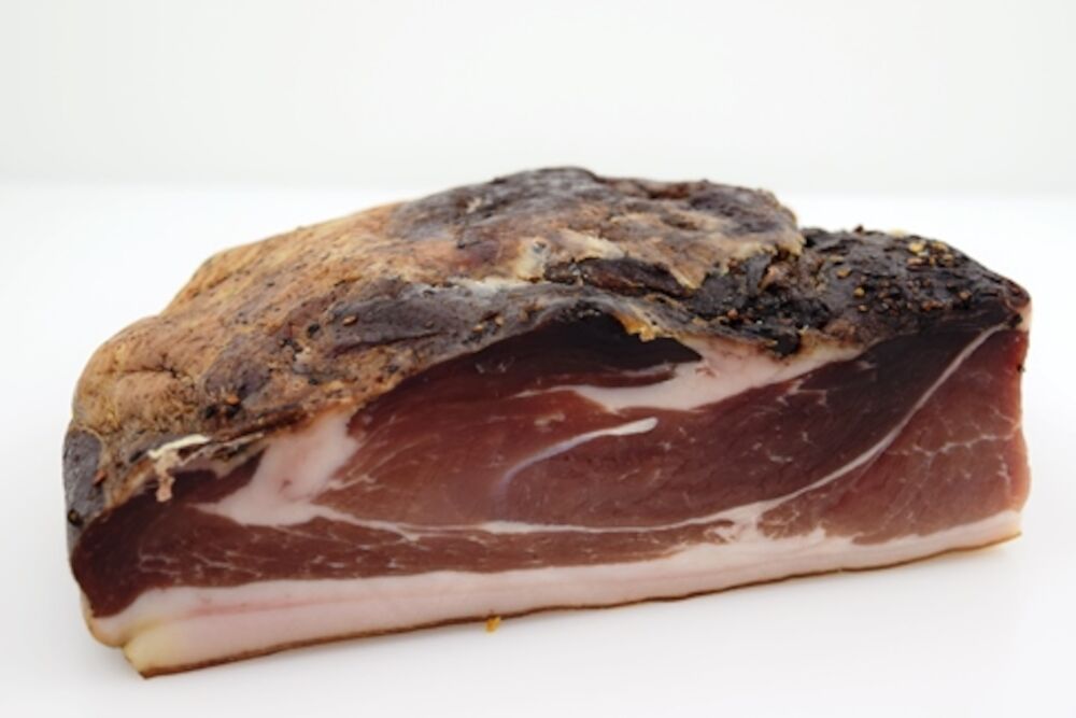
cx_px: 538
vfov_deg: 23.8
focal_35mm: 57
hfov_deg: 35.0
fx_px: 1704
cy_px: 359
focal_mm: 38
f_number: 5
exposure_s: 1/125
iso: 400
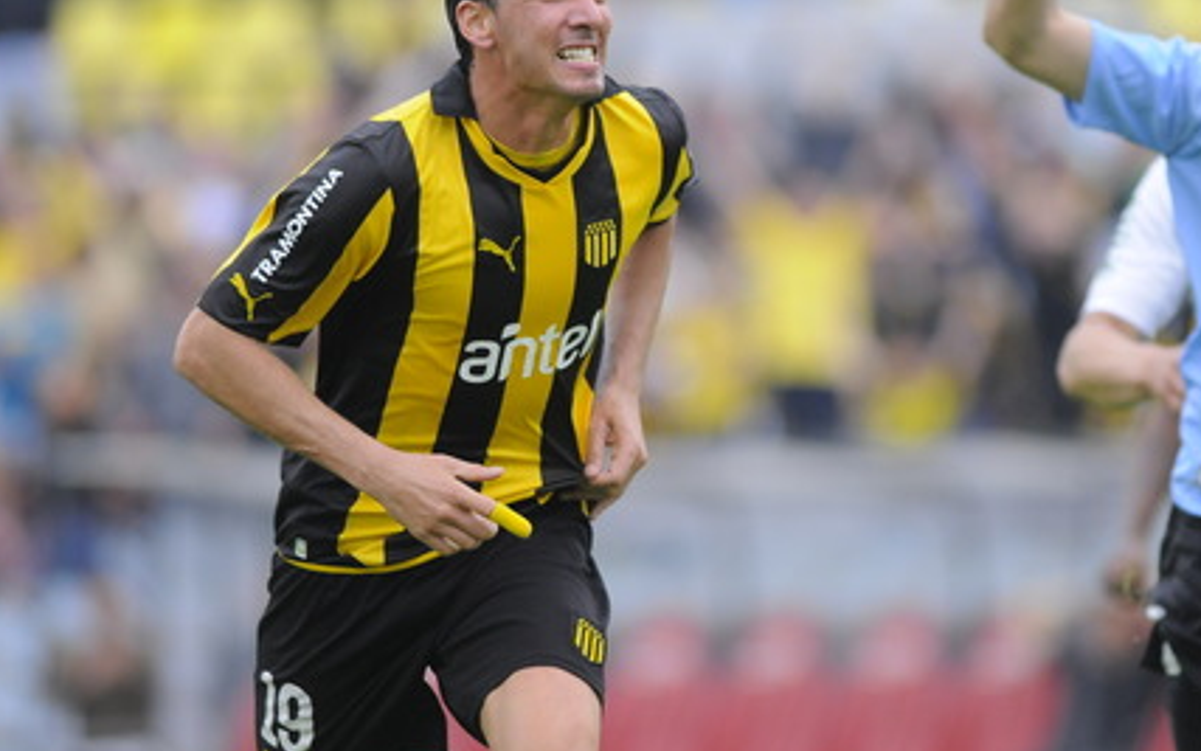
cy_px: 370
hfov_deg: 3.1
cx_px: 726
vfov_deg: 1.9
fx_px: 22457
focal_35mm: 686
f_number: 2.8
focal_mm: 300
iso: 800
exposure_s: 1/640
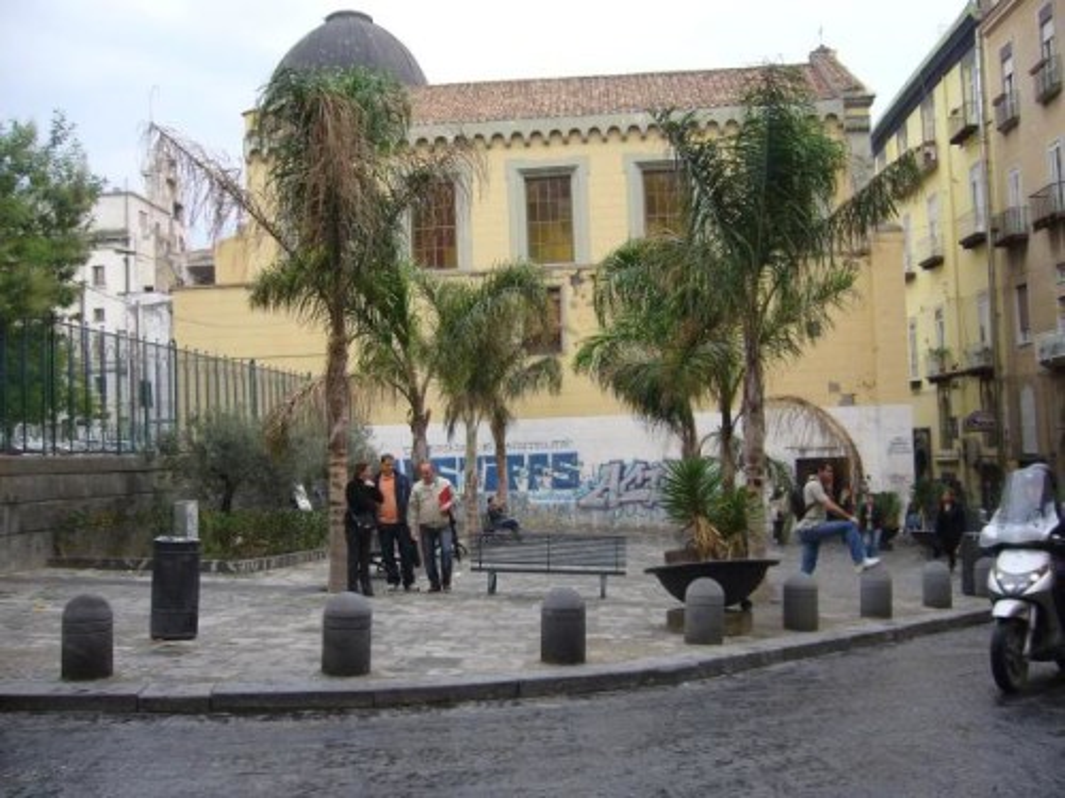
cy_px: 399
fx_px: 1077
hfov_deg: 52.6
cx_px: 532
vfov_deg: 40.7
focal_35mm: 35
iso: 80
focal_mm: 5.8
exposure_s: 1/250
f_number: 2.8
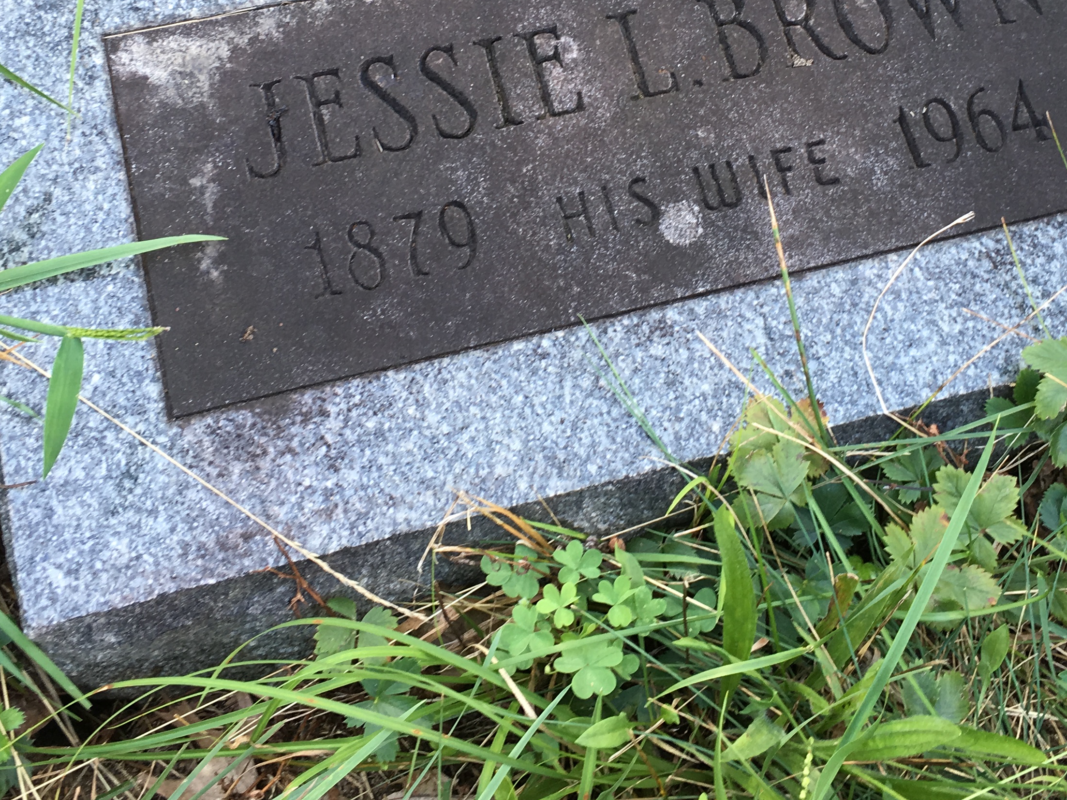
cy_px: 113
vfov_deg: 26.8
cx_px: 608
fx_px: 1634
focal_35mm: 53
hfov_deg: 36.1
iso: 25
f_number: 2.2
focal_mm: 4.15
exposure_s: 1/60
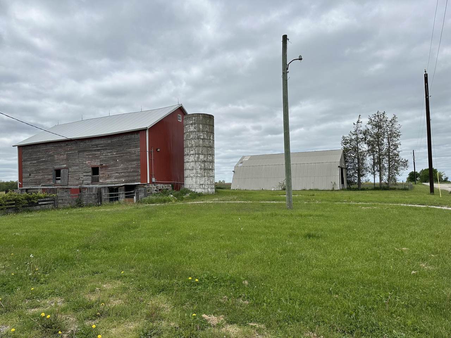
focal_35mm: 24
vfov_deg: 56.8
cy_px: 169
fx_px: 313
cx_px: 226
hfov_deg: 71.6
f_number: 1.78
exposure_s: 1/8197
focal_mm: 6.86
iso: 80
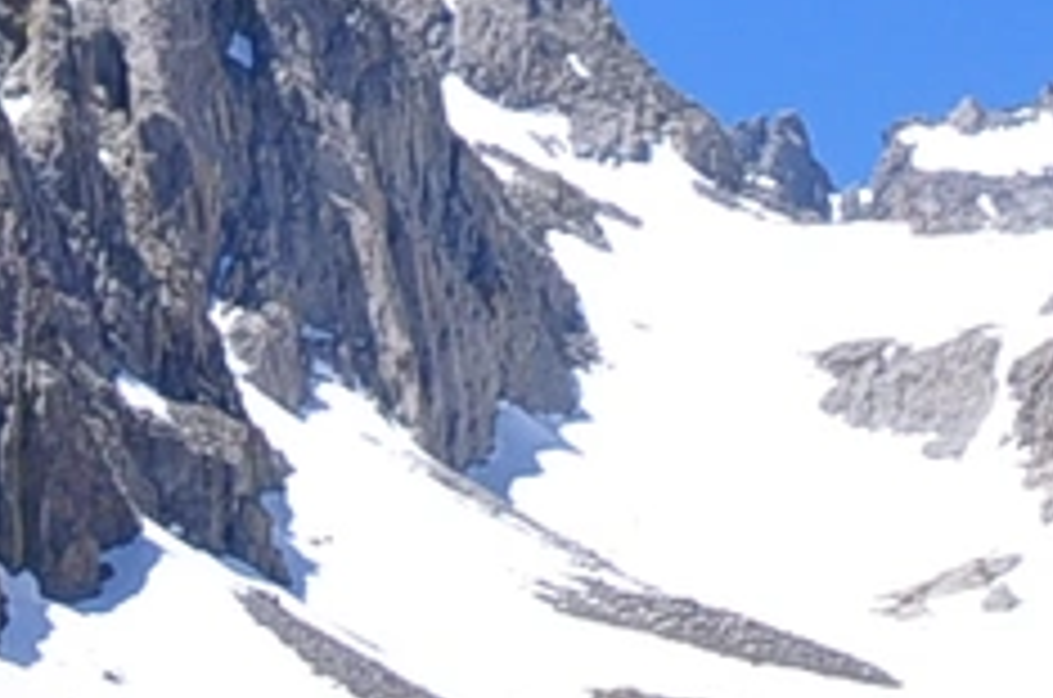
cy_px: 1477
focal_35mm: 188
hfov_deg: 10.0
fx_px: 5488
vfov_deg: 7.0
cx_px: -1174
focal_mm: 18
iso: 200
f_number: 8
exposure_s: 1/500
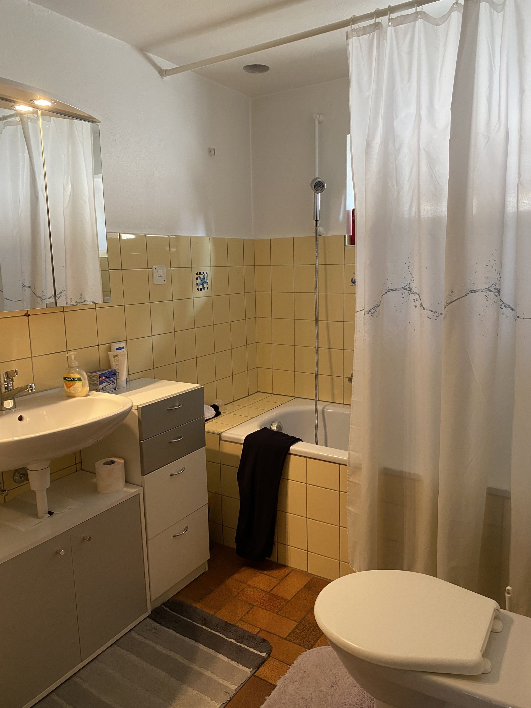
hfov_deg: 53.1
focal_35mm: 26
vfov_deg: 67.3
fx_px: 532
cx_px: 266
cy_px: 354
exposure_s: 1/50
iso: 200
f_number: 1.8
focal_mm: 4.25
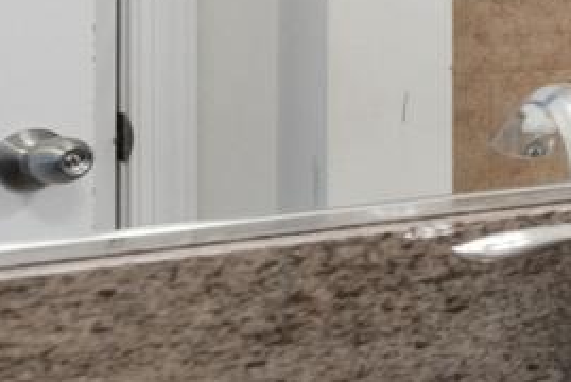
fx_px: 1846
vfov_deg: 11.5
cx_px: 1980
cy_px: -94
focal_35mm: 116
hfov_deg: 9.6
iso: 1250
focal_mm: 15.3
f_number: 7.1
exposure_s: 1/100
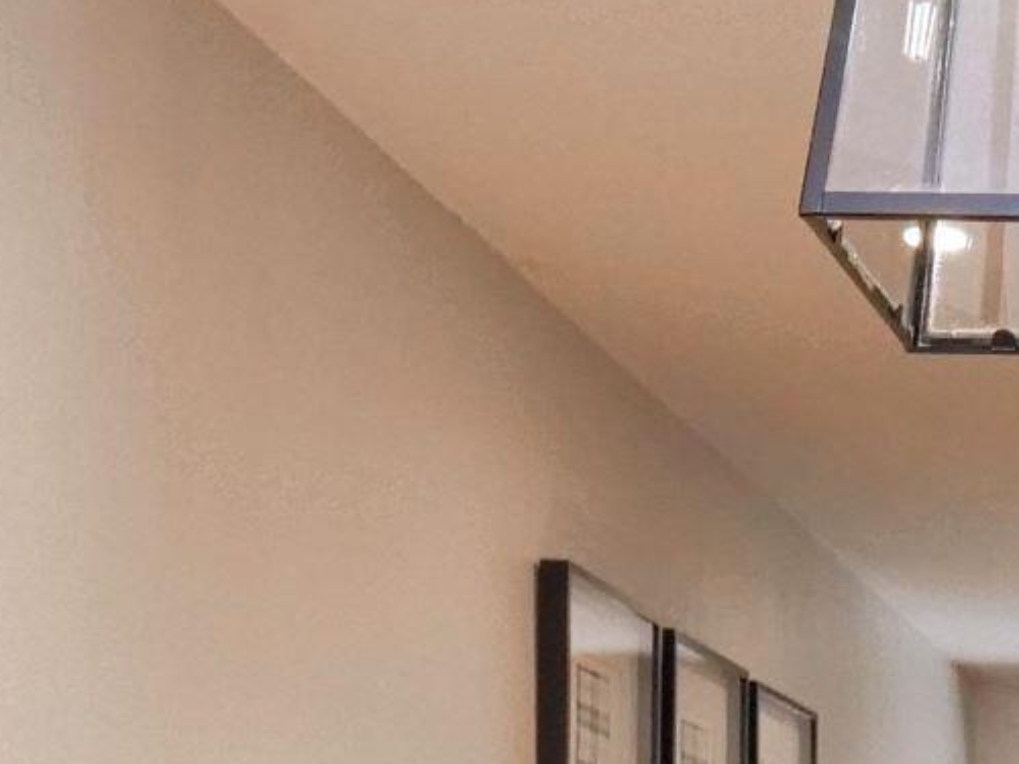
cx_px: 1584
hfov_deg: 19.5
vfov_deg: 15.7
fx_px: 2532
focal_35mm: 86
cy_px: 1165
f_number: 3.2
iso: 800
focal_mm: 7
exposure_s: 1/160
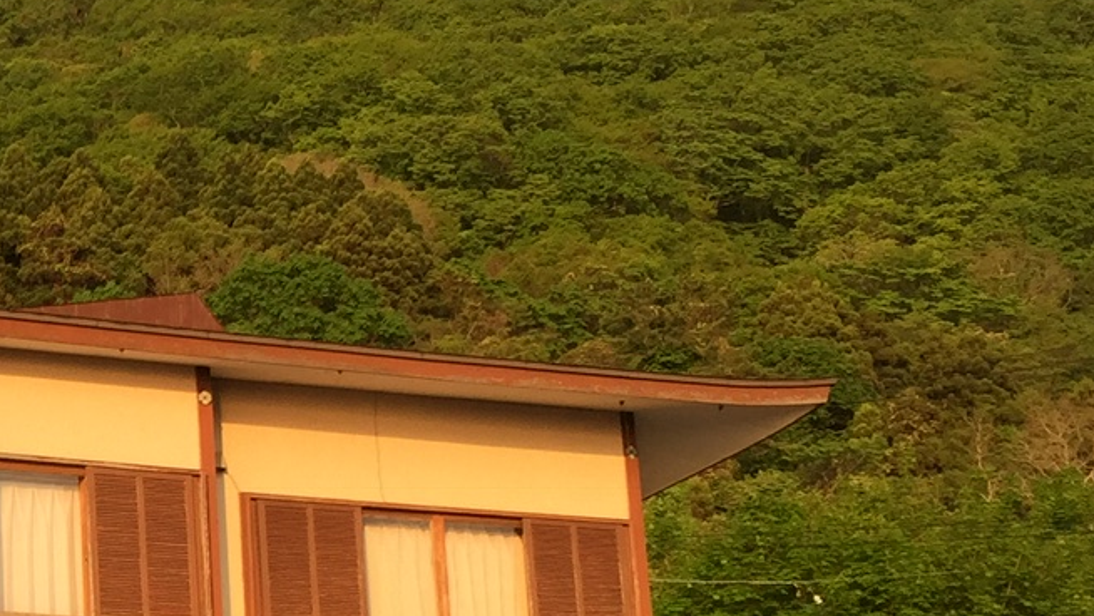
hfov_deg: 20.1
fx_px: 2872
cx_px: -244
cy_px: 701
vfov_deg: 12.0
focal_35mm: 99
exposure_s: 1/373
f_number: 2.2
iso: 32
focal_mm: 4.15
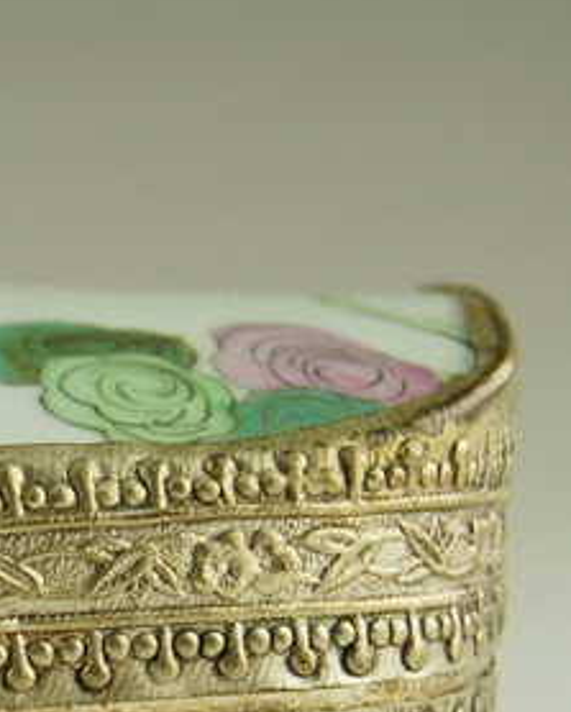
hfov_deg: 9.2
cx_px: -492
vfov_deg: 12.0
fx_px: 3364
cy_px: 522
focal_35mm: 160
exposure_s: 1/125
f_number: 5.6
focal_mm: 35
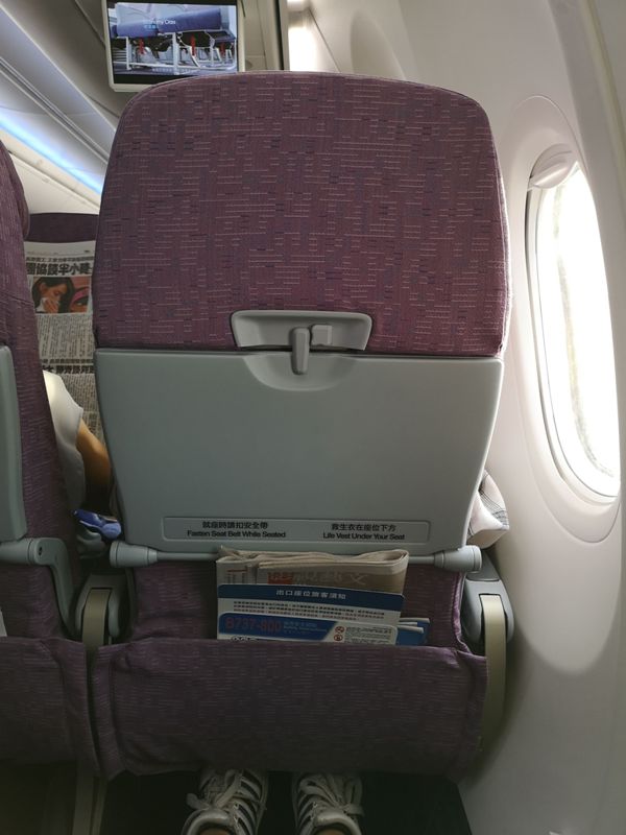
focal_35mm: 27
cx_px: 313
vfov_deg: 65.3
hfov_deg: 51.4
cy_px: 418
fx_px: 651
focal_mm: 3.95
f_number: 1.8
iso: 80
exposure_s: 1/50
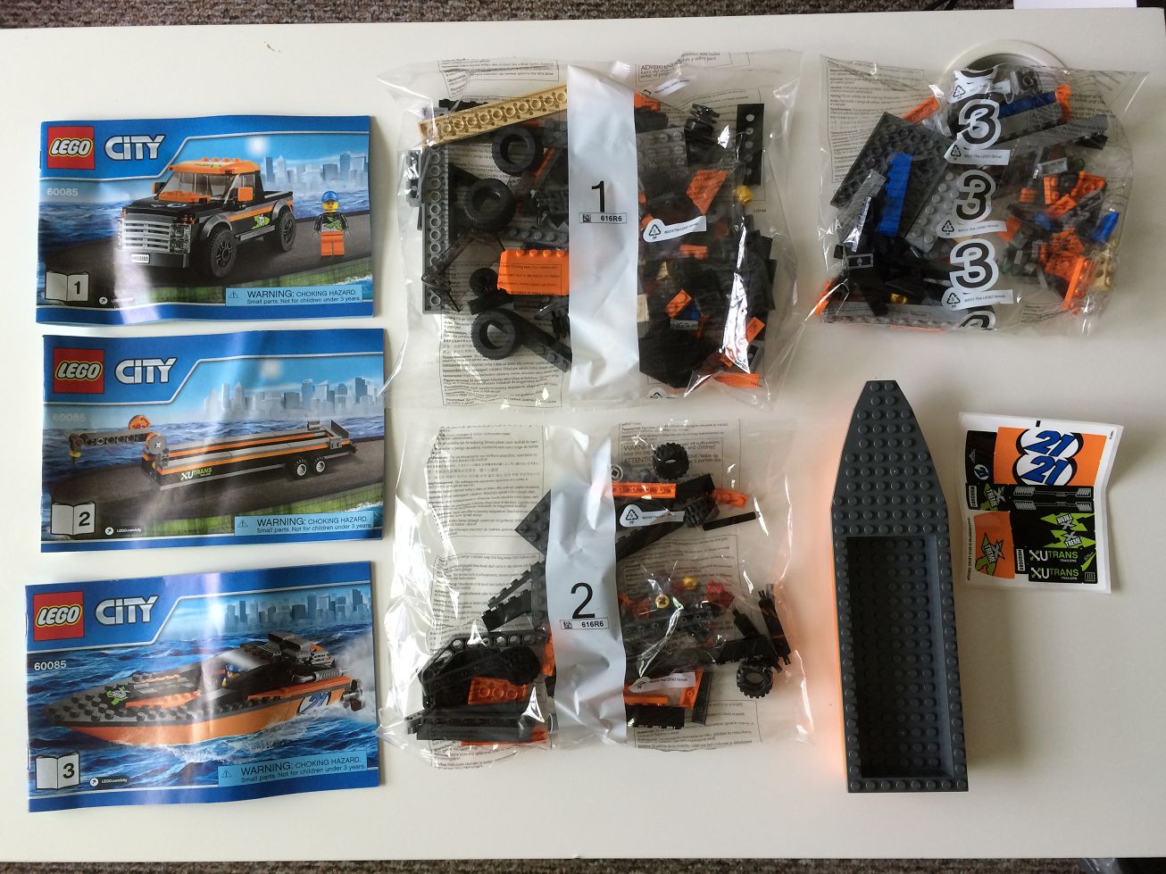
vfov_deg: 48.2
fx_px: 977
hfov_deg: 61.7
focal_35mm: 29
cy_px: 437
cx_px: 583
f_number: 2.2
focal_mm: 4.15
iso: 80
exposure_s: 1/30
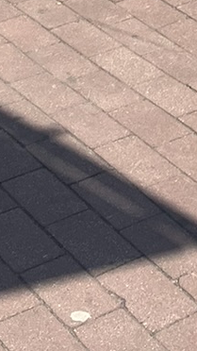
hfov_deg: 7.5
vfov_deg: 11.9
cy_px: -407
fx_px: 1450
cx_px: 357
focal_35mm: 156
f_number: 1.6
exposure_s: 1/2410
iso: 50
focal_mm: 5.1
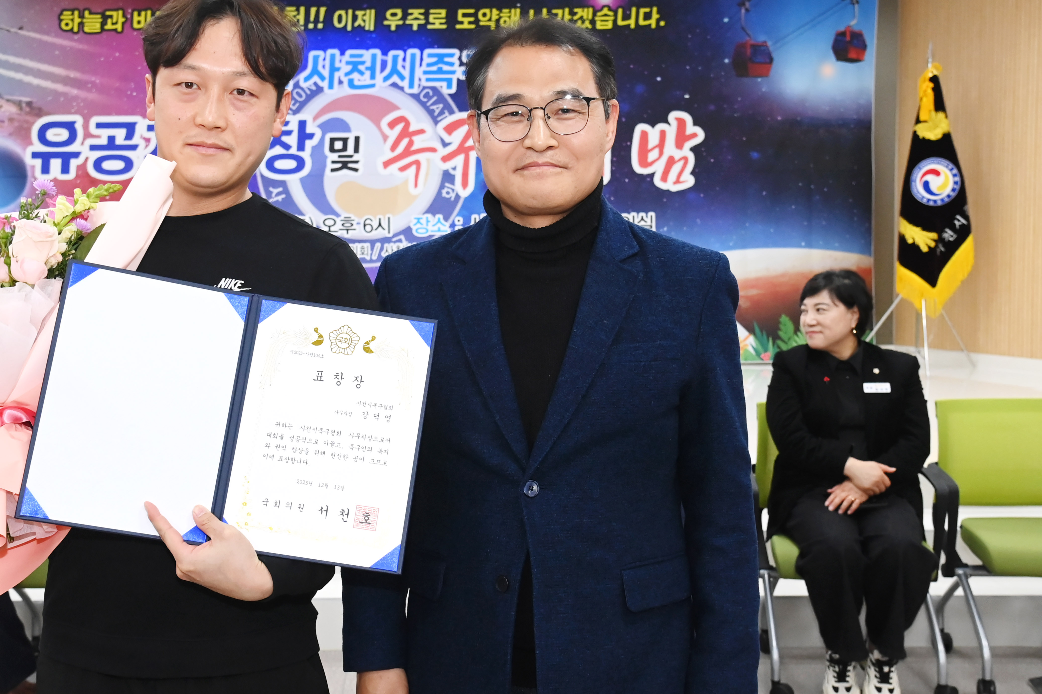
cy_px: 330
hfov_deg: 47.9
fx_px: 1158
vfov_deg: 33.4
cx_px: 377
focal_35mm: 40
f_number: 6.3
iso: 3200
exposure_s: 1/250
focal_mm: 30
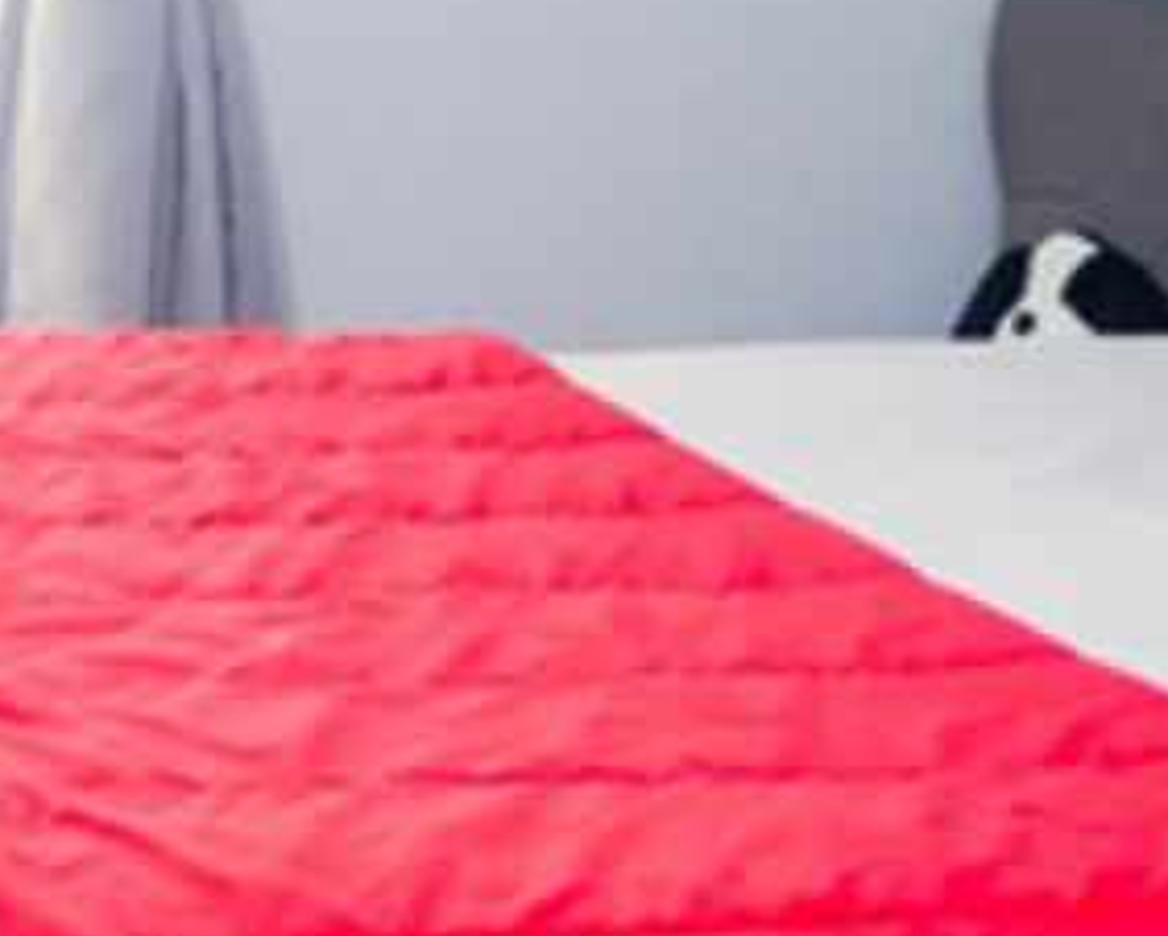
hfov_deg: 18.2
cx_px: -50
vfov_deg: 14.7
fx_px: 3528
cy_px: -124
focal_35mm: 102
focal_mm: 24
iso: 800
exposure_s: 1/80
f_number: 2.8
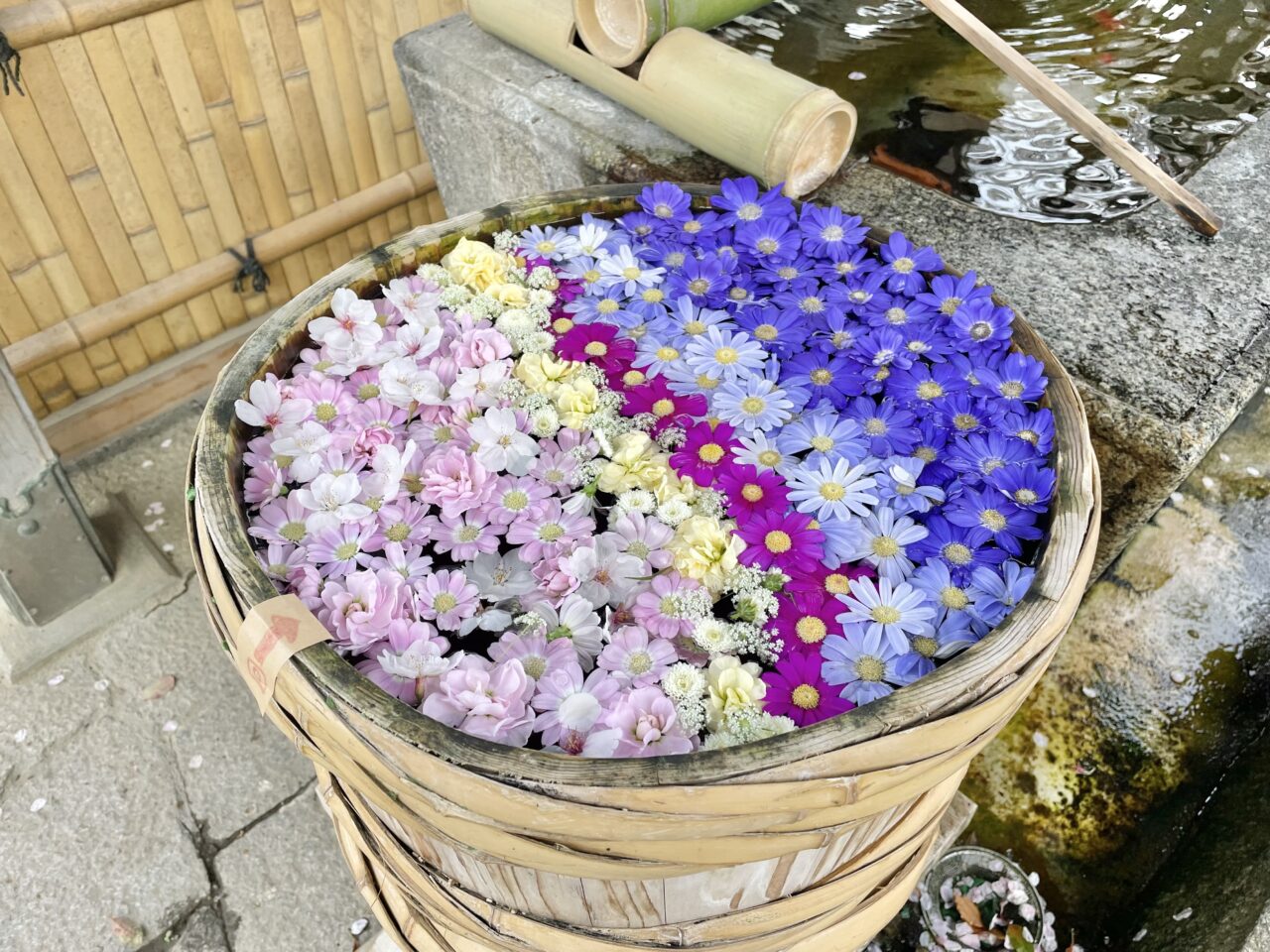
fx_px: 954
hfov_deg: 67.3
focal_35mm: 26
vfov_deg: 53.1
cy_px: 476
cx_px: 635
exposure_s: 1/327
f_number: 1.6
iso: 32
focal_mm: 4.2
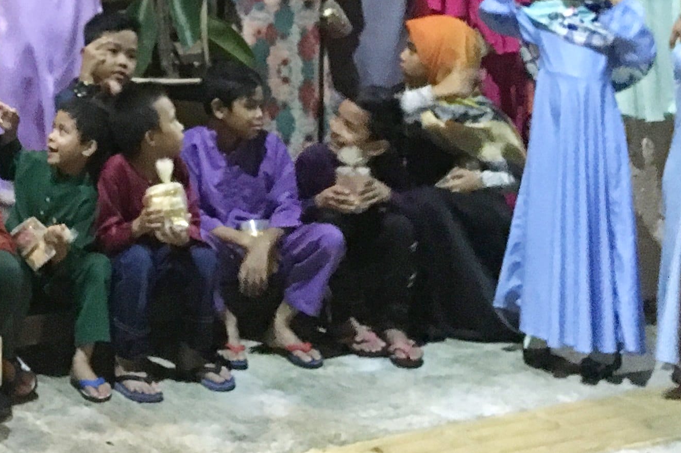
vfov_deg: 13.9
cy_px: -244
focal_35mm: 92
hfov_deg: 21.4
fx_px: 1740
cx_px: -4
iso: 400
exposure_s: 1/17
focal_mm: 4.15
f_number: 2.2
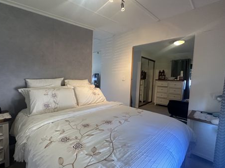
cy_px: 86
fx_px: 110
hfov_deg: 91.0
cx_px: 105
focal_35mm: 17
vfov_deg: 74.6
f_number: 2.2
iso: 320
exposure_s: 1/100
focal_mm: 2.22
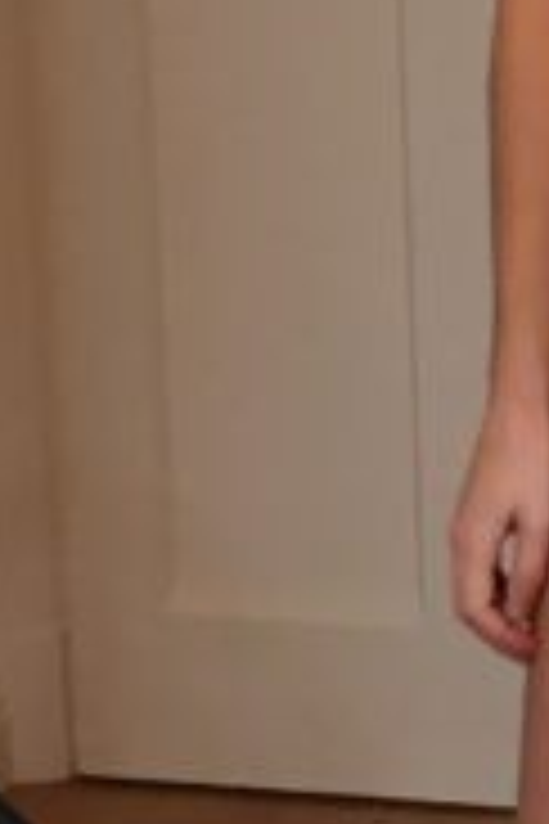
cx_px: 770
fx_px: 3866
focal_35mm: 169
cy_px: 108
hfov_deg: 8.0
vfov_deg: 12.1
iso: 80
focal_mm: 4.15
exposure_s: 1/33
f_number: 2.2
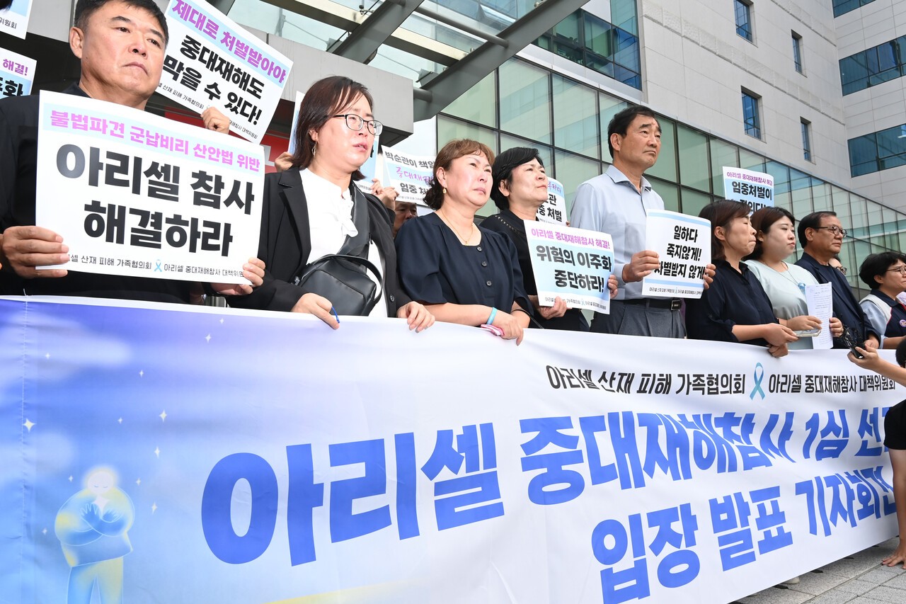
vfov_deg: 53.1
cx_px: 453
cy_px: 302
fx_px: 604
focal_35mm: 24
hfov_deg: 73.8
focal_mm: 24
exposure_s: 1/320
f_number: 10
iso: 1250
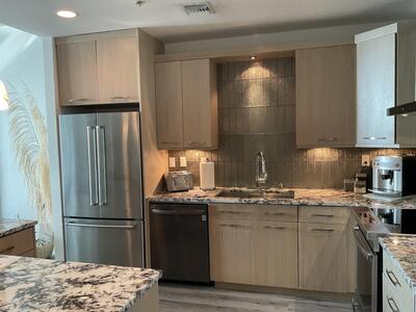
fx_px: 349
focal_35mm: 29
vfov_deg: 48.2
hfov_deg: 61.7
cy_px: 156
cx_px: 208
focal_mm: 3
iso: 160
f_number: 1.8
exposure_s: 1/60
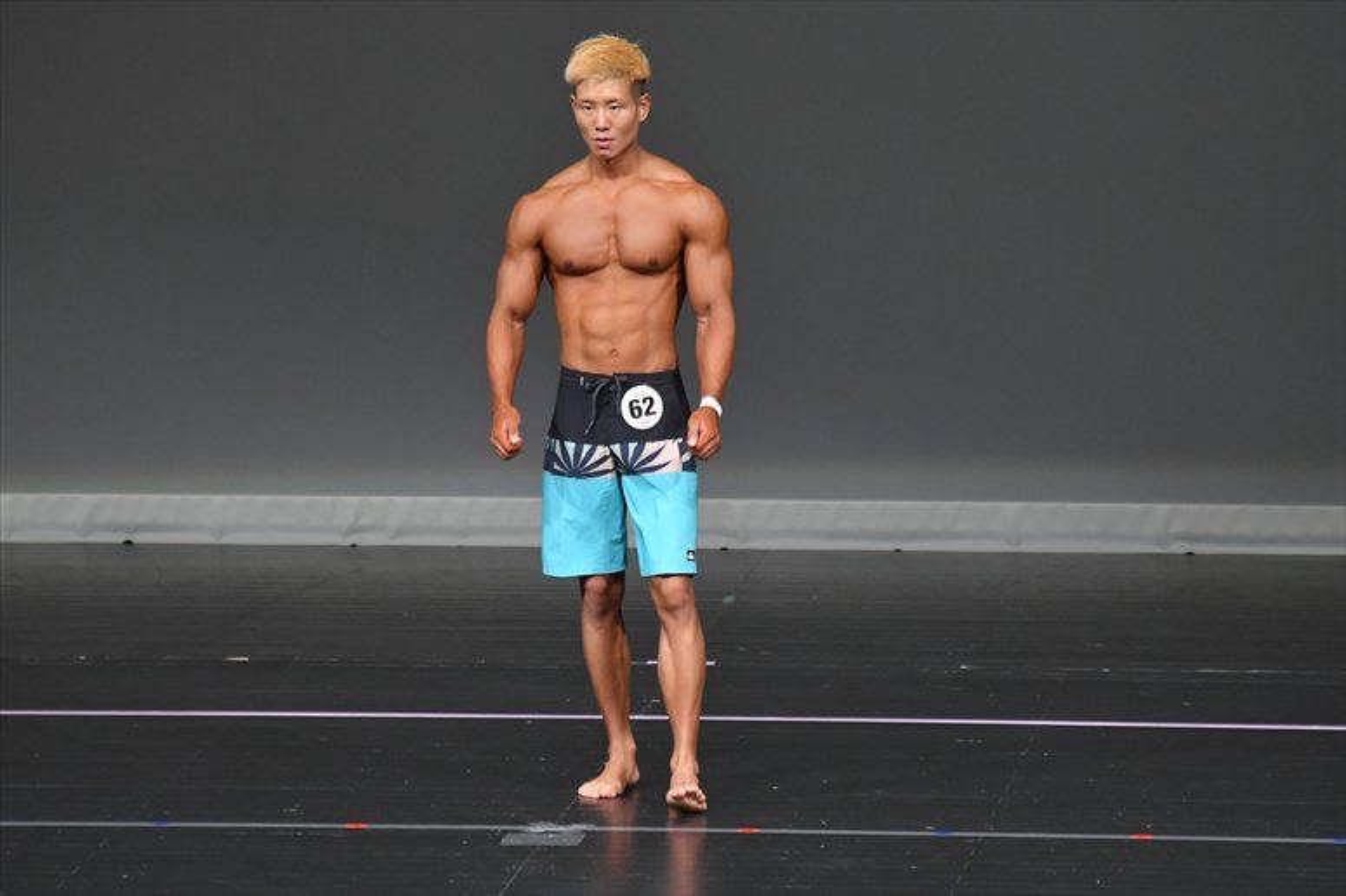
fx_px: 12893
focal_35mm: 345
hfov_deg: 6.0
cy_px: 448
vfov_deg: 4.0
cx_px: 673
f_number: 5.6
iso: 4000
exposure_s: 1/400
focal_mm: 230
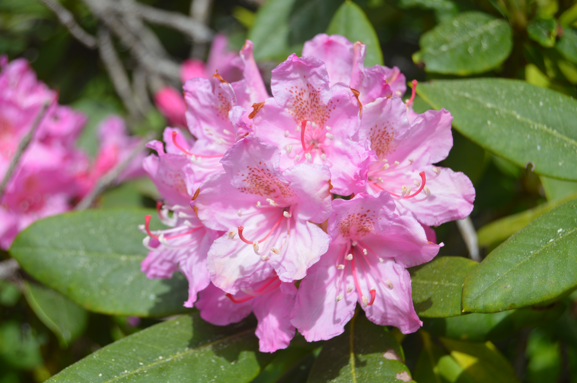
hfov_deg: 27.0
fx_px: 1201
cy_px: 192
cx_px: 288
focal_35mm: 75
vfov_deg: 18.1
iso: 100
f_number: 7.1
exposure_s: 1/200
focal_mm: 50
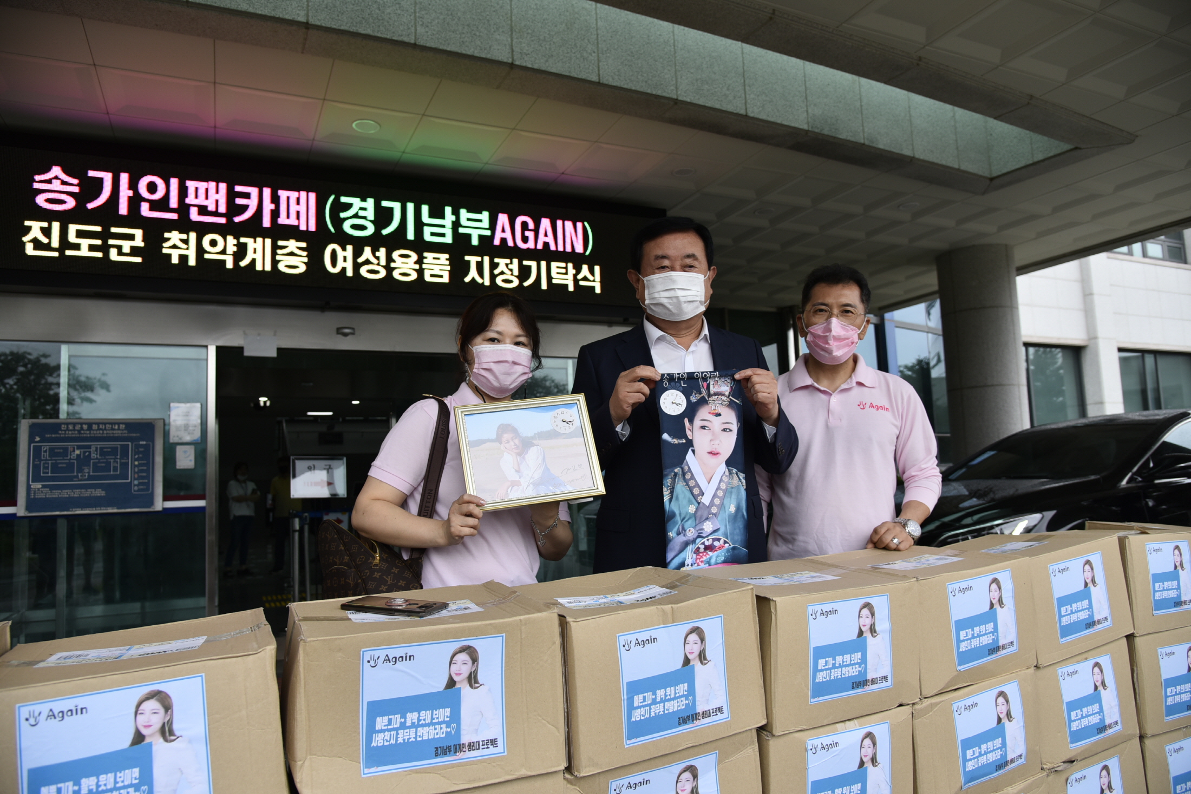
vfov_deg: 53.2
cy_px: 397
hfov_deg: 73.7
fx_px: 794
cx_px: 596
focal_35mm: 24
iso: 160
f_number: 5
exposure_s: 1/125
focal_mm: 24
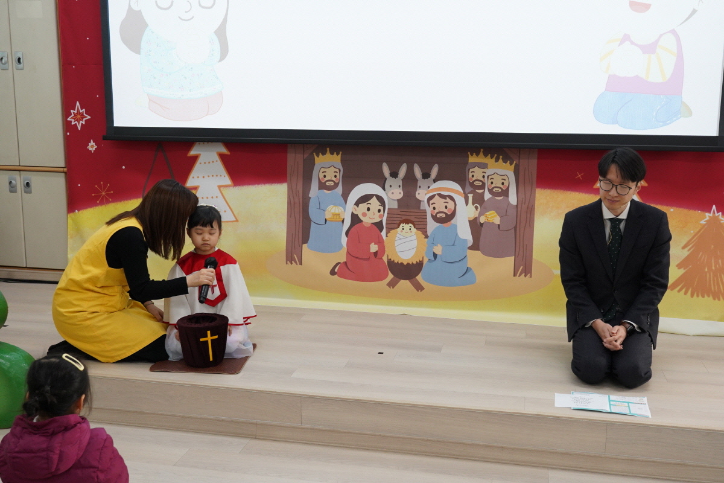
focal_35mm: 39
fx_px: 784
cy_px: 242
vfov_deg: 34.2
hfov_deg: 49.6
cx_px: 362
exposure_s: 1/125
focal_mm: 39
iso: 2500
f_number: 7.1
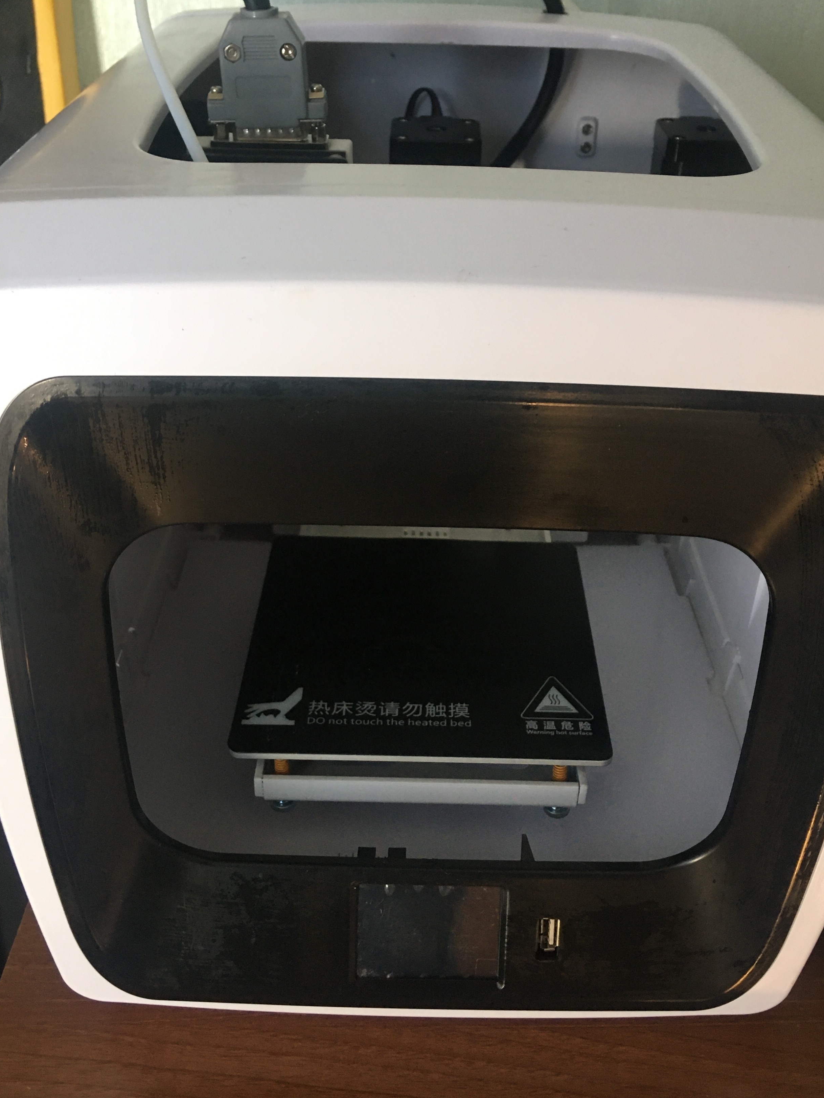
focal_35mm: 36
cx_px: 439
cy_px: 483
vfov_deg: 51.2
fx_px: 1143
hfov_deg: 39.6
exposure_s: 1/33
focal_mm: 4.15
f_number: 2.2
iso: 160
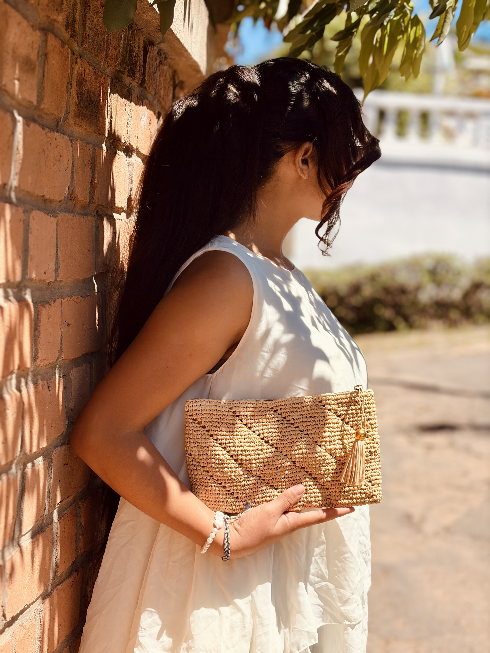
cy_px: 326
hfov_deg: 28.0
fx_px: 981
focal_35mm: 52
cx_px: 245
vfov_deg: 36.8
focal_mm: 5.96
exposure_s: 1/2747
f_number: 1.6
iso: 50
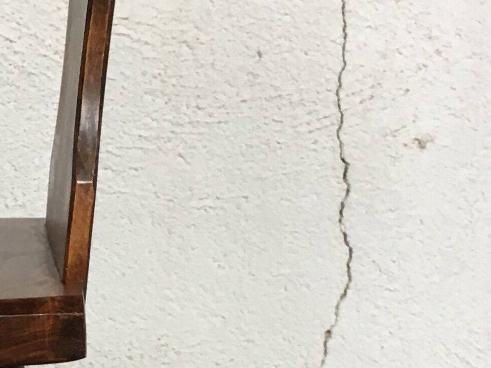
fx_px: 1703
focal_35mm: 120
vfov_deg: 12.3
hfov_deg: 16.0
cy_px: 339
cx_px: -18
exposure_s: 1/33
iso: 80
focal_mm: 4.15
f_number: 2.2
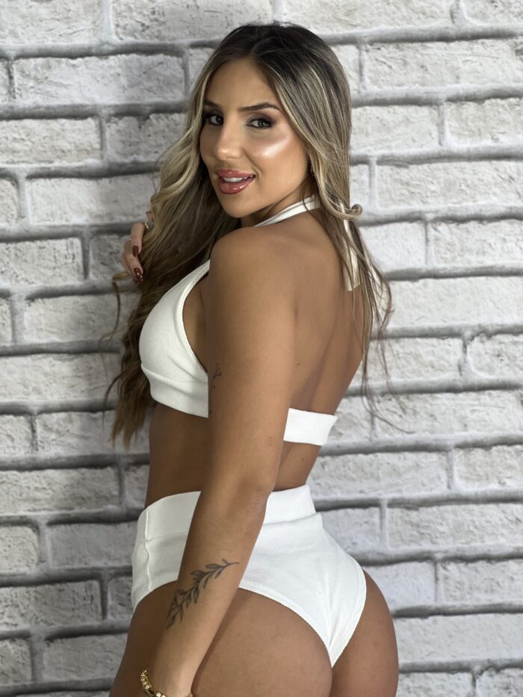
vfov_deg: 25.3
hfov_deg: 19.1
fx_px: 1551
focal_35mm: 77
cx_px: 262
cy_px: 348
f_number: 2.8
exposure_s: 1/120
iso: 100
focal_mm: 9
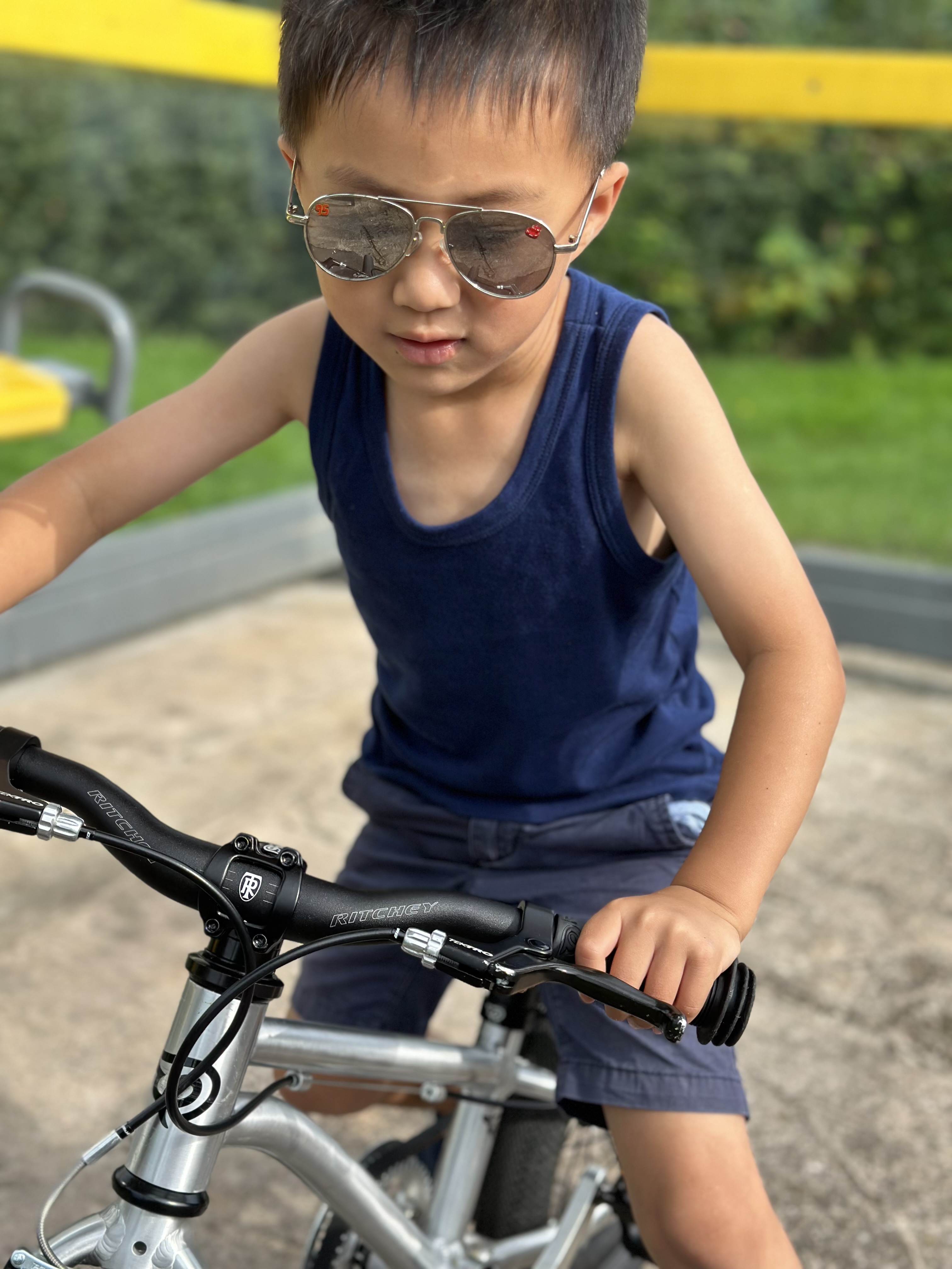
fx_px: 1760
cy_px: 634
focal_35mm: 48
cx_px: 476
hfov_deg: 30.3
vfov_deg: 39.7
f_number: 1.78
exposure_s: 1/1953
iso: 80
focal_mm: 6.86
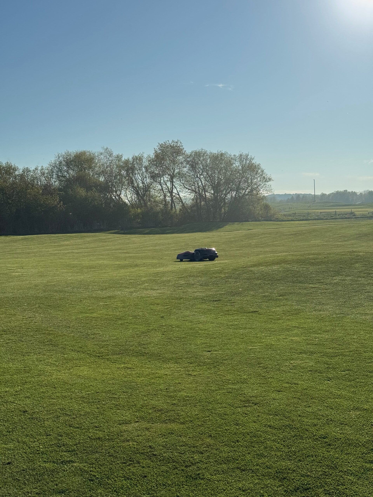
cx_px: 186
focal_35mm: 48
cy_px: 248
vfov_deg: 39.7
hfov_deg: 30.3
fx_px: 690
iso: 64
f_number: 1.78
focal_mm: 6.76
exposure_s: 1/15385
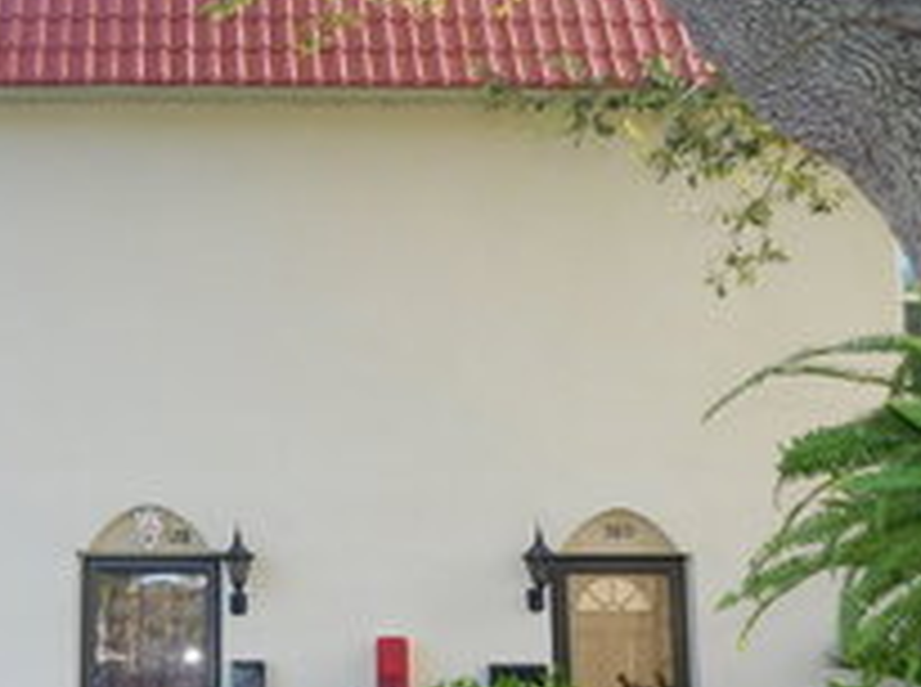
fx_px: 1275
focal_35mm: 48
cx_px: 186
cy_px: 471
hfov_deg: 38.3
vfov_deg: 29.9
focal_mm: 4
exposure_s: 1/160
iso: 125
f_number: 3
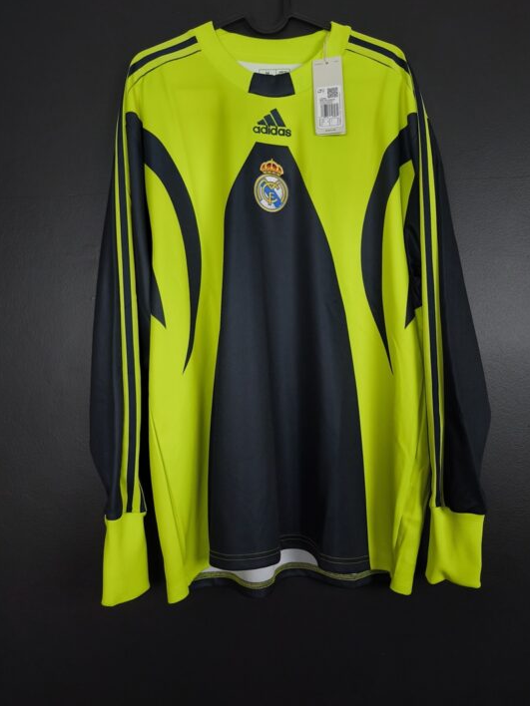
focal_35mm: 26
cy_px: 347
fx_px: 531
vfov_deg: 67.3
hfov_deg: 53.0
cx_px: 279
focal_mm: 6.57
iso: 400
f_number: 1.6
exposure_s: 1/160
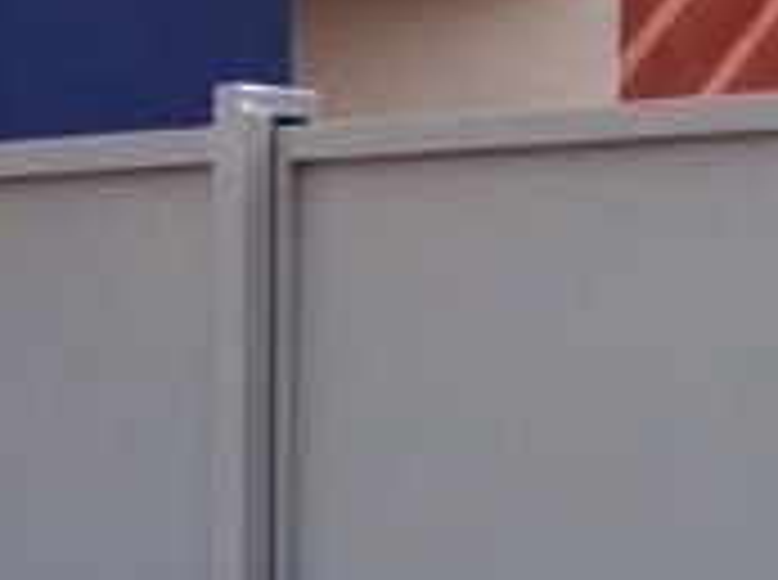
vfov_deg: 6.0
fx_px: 5495
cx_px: 720
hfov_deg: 8.1
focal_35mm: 245
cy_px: 605
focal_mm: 8.4
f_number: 8.3
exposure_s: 1/160
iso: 100
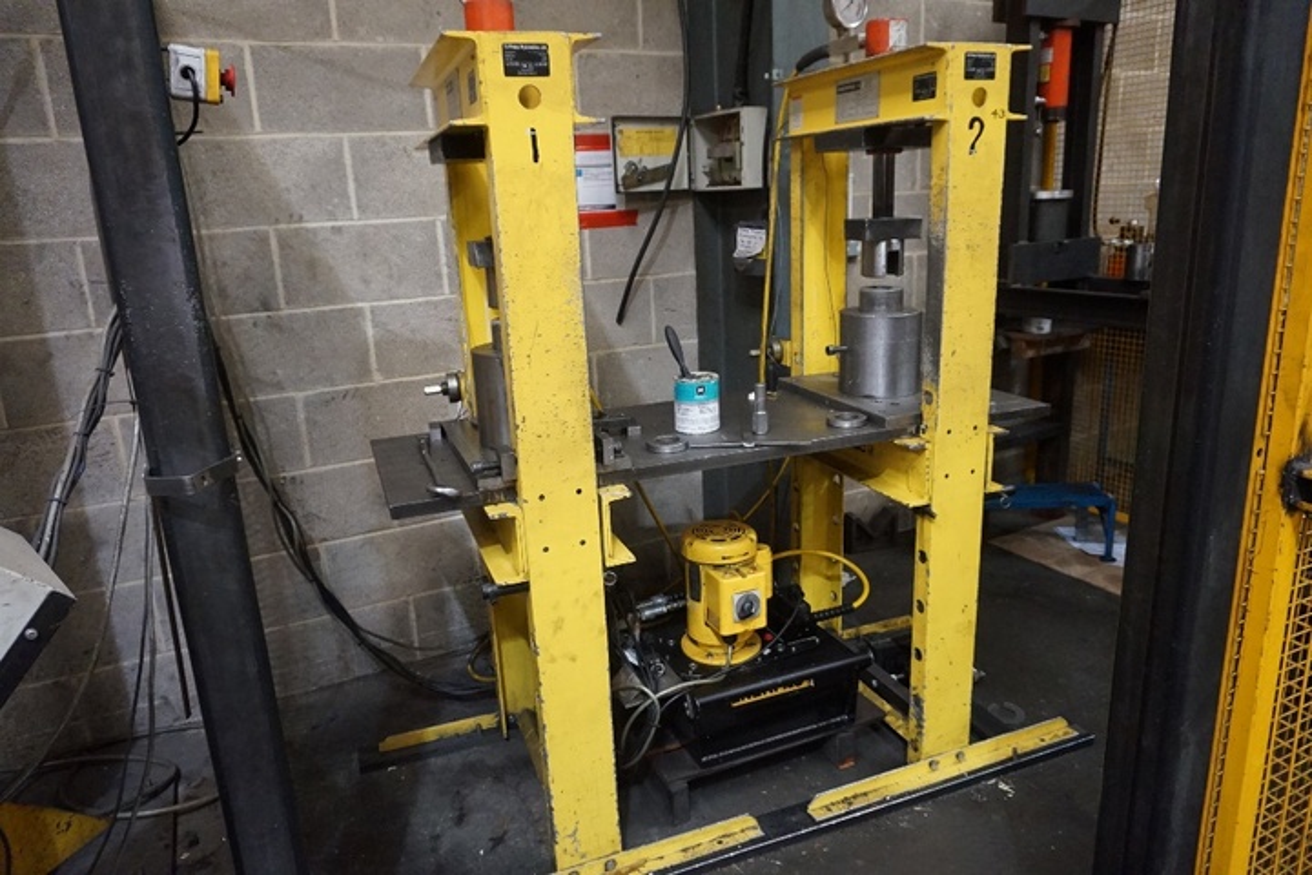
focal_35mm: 24
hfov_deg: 73.7
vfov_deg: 53.1
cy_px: 438
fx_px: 875
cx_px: 656
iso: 3200
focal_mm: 16
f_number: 3.5
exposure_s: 1/160
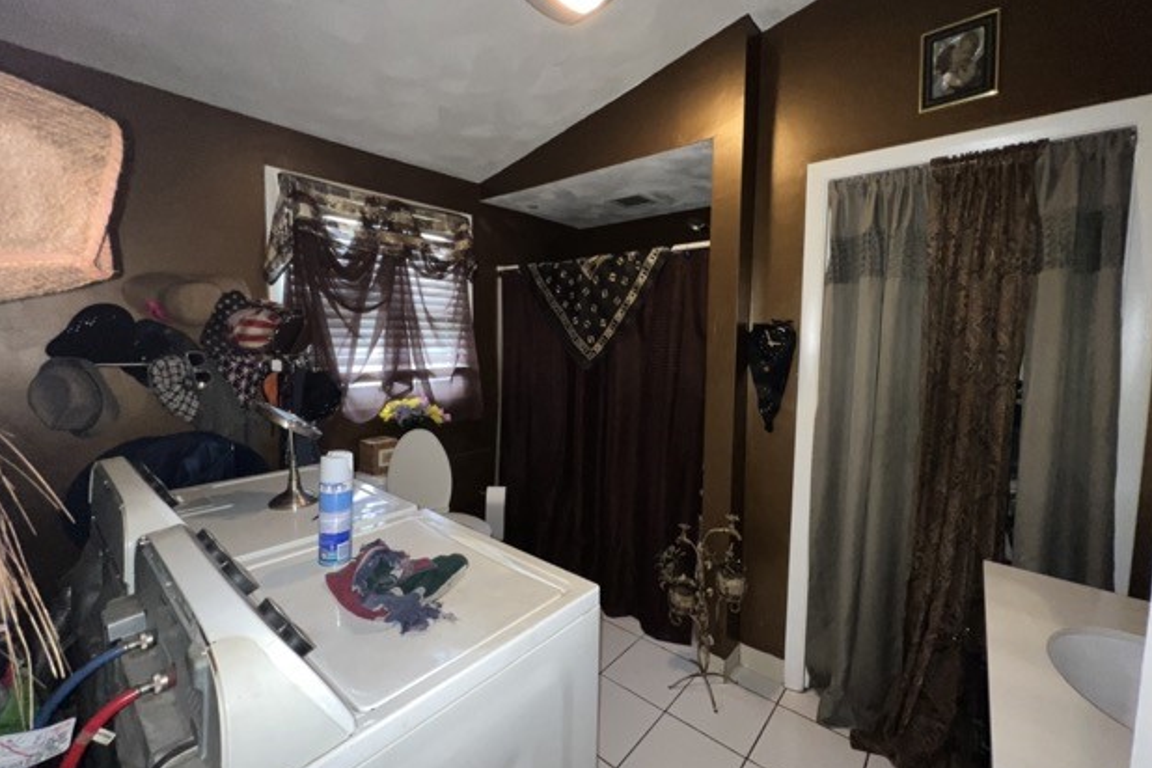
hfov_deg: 104.2
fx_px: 448
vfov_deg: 81.2
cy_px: 373
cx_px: 593
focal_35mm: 14
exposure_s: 1/30
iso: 160
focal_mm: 1.57
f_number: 1.8
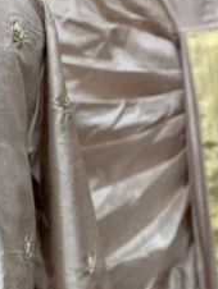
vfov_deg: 20.4
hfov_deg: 15.3
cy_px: 308
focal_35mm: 92
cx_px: -73
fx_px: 771
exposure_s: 1/100
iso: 100
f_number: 1.6
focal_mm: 6
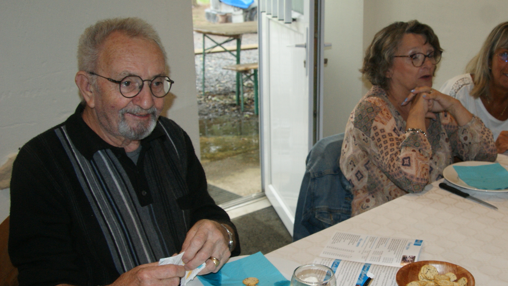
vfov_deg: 25.4
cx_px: 342
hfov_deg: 43.1
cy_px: 153
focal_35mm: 47
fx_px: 633
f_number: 5.6
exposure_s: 1/60
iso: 400
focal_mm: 22
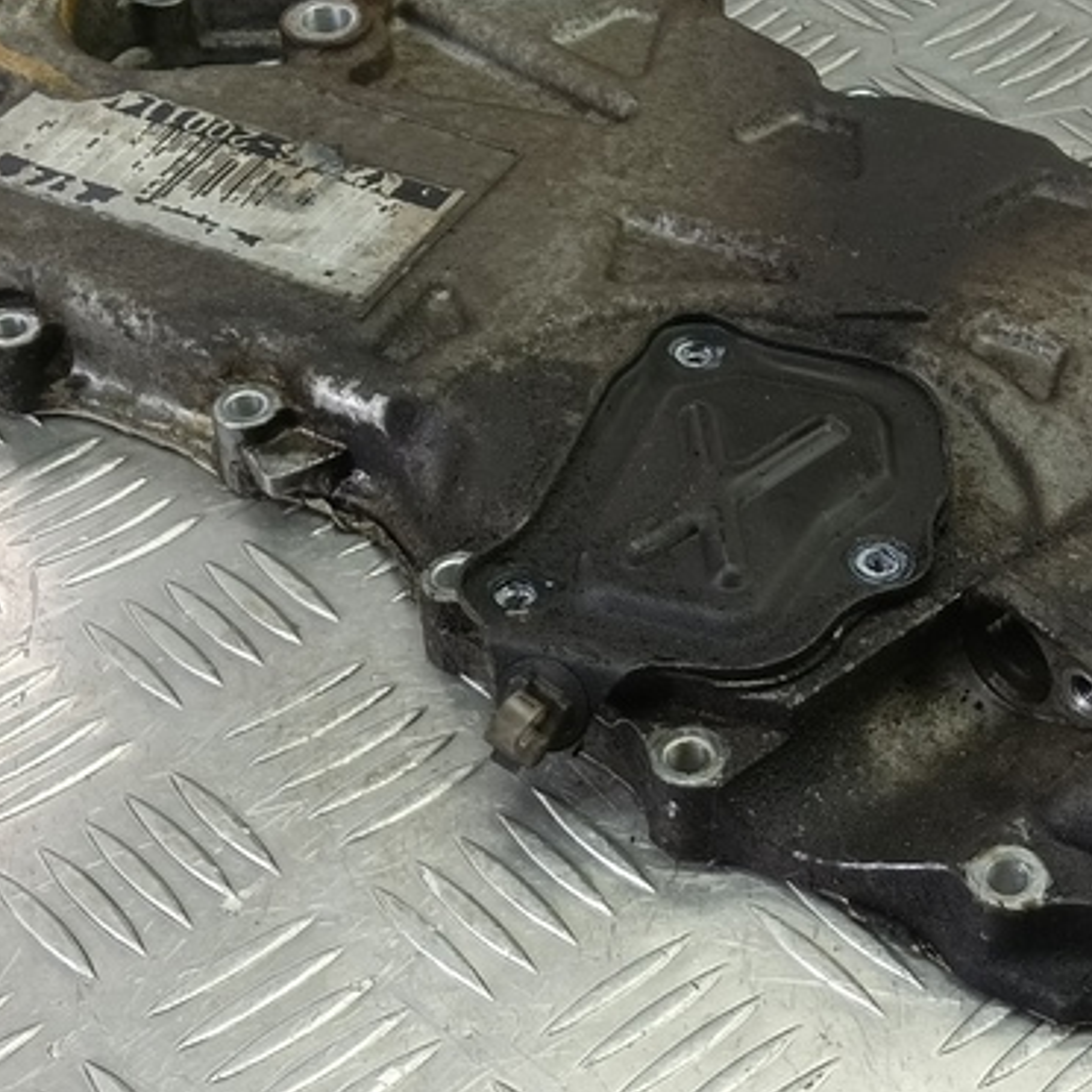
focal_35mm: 56
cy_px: 440
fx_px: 1999
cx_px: 751
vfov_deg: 30.5
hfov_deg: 30.3
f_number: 1.6
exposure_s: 1/50
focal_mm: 4.11
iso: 136
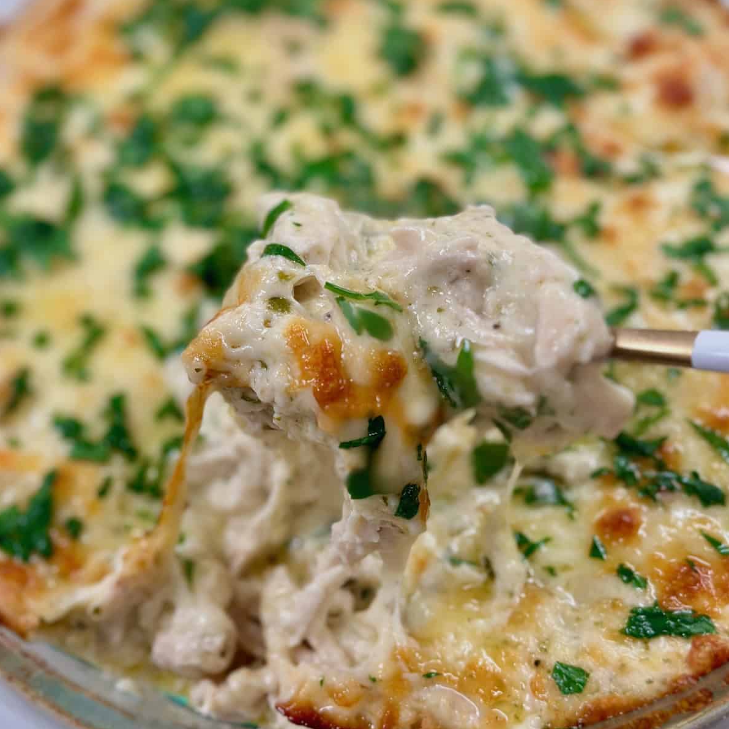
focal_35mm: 57
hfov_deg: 30.0
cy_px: 348
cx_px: 364
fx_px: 1358
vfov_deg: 30.0
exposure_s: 1/120
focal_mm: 6.9
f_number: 1.8
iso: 100
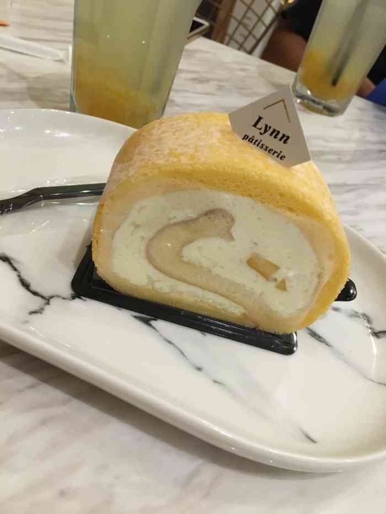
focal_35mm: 29
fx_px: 431
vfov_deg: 61.7
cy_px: 257
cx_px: 193
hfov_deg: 48.2
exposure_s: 1/25
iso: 200
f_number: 2.2
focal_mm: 4.15
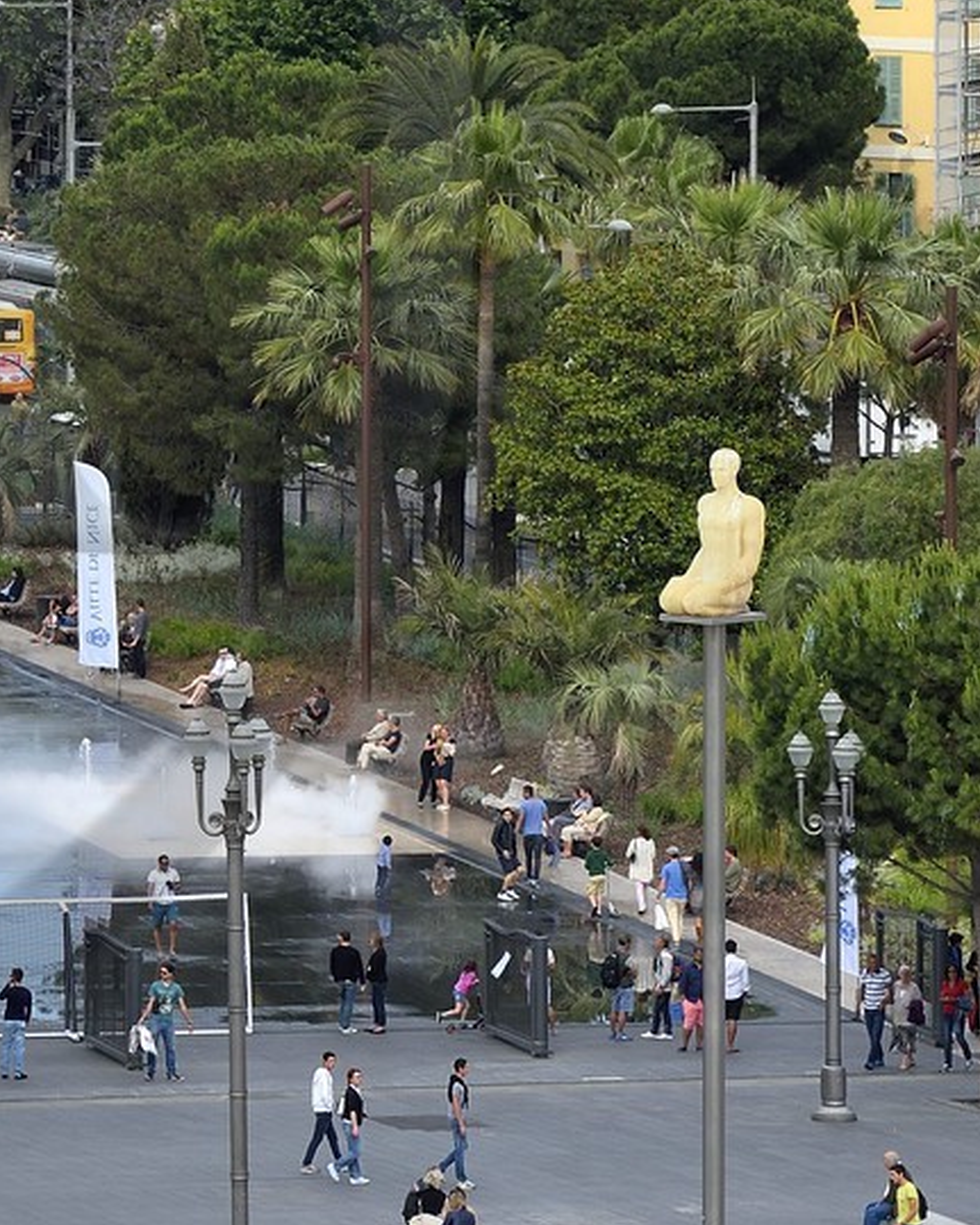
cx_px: -462
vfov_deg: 6.2
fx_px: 11315
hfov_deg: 4.9
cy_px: 184
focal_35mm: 312
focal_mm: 112
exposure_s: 1/250
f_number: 8
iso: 200
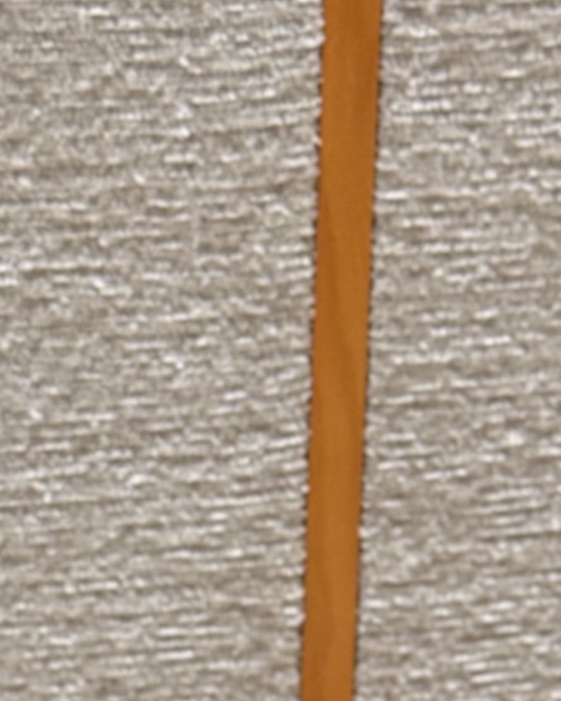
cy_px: 1058
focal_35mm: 169
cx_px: 378
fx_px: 3508
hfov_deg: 9.1
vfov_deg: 11.0
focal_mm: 6.76
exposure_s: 1/100
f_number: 1.78
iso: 125
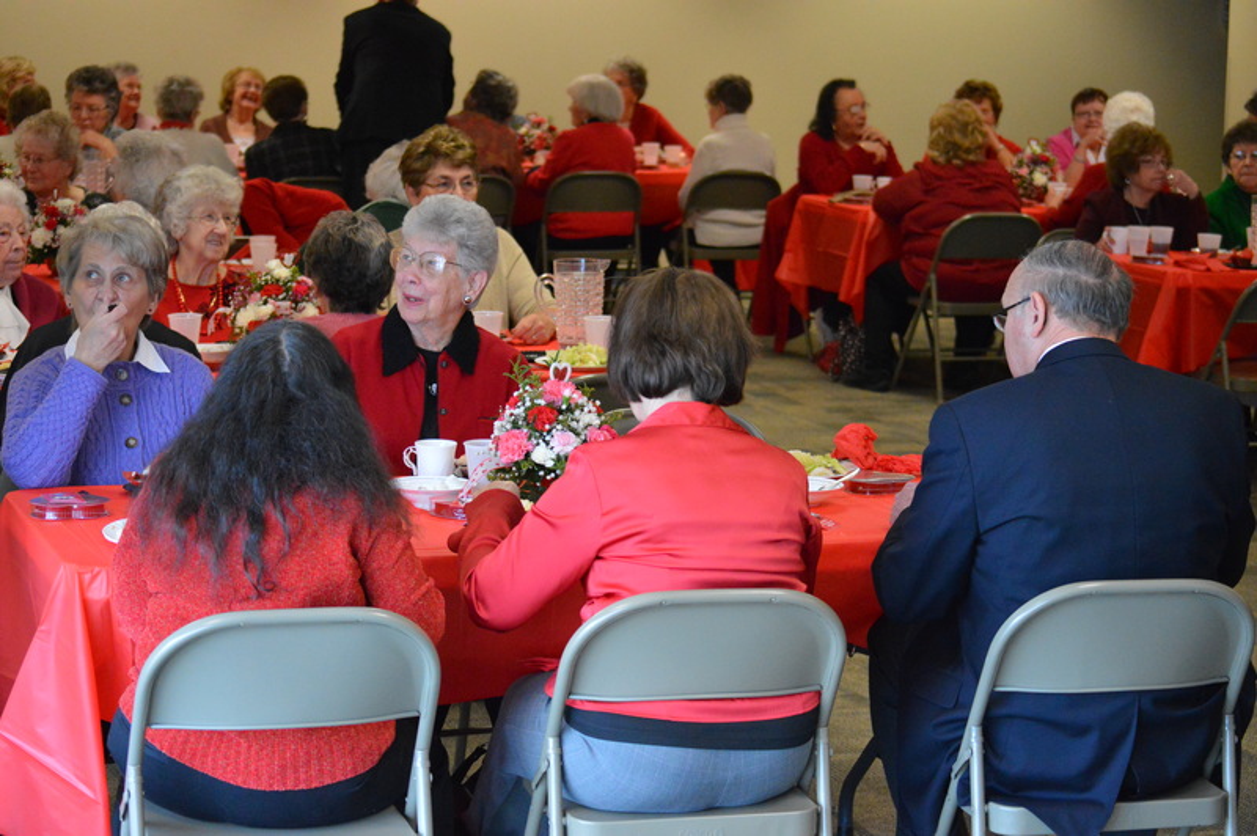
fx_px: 2878
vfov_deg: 16.5
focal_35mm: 82
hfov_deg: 24.6
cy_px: 418
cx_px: 628
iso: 3200
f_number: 4
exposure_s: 1/400
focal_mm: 55
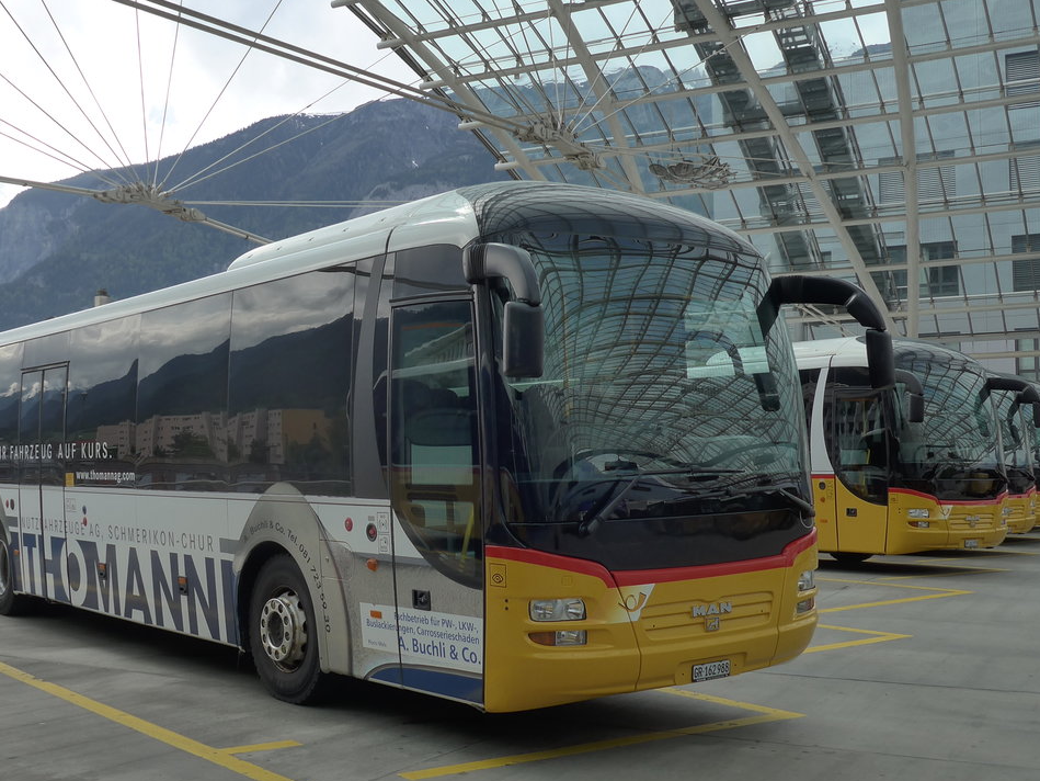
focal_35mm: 43
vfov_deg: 33.6
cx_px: 412
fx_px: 1292
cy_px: 386
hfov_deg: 43.6
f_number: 3.5
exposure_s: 1/640
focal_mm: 7
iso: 160
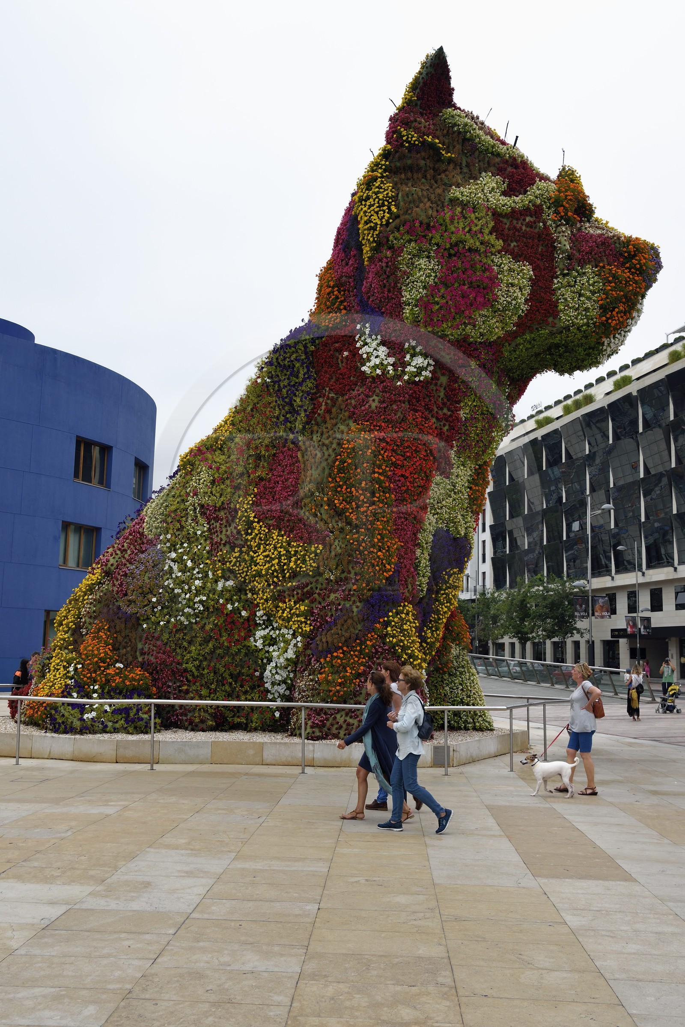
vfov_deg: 54.4
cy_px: 514
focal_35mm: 35
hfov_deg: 37.9
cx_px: 342
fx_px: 999
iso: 200
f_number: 9
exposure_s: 1/200
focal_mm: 35
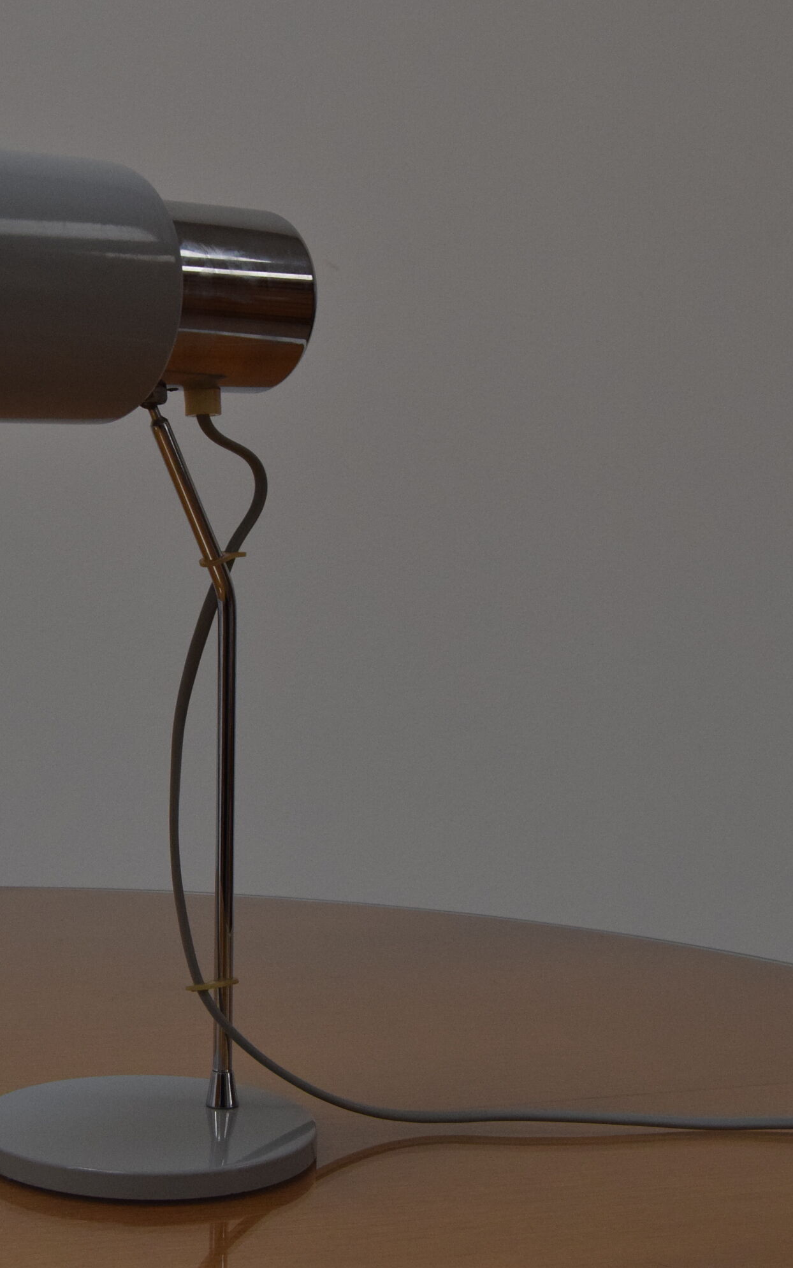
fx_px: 2386
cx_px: 127
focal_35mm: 69
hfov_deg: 18.6
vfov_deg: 29.8
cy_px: 631
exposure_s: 1/320
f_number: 9
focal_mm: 30
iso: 1600
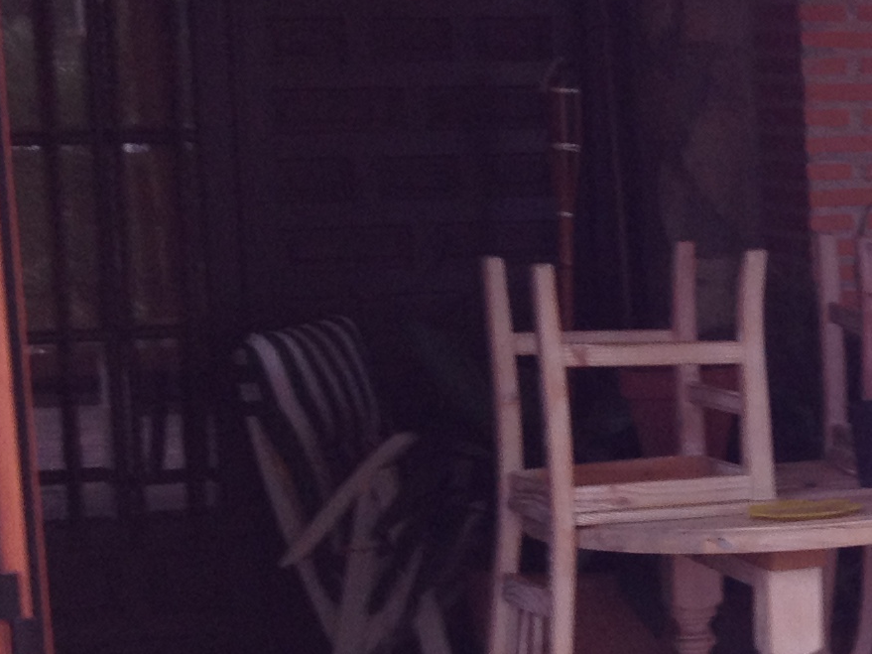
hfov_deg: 13.8
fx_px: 3274
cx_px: 1485
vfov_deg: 11.4
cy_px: 418
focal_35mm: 130
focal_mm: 4.28
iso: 64
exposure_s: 1/30
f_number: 2.4
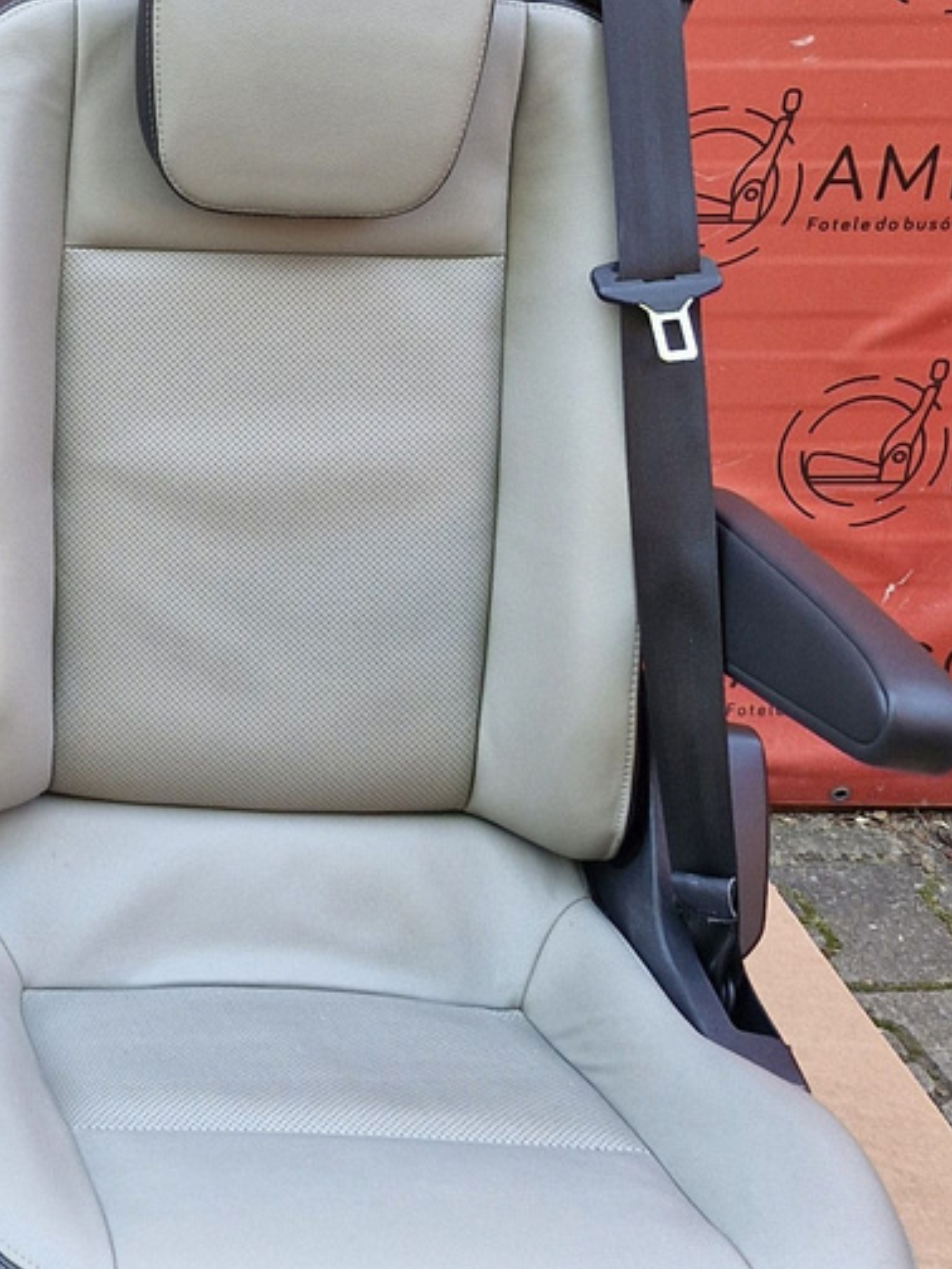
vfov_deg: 26.3
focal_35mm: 73
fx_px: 2677
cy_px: 322
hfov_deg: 18.0
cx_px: -466
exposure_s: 1/100
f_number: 1.8
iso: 64
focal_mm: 5.54
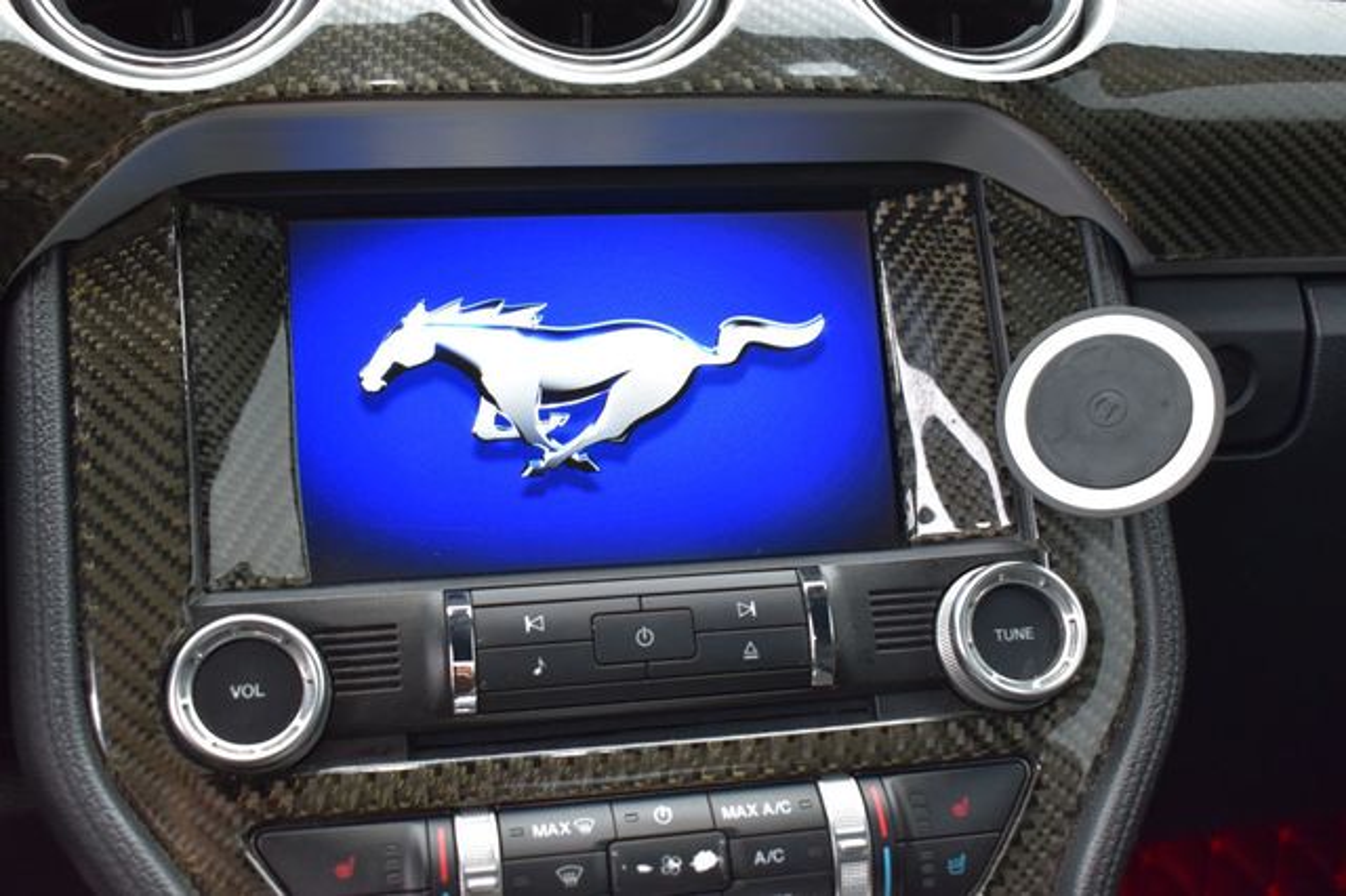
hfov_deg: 45.0
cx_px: 673
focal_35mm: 44
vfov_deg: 30.8
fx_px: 1626
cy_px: 448
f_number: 6.3
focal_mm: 29
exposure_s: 1/15
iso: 800
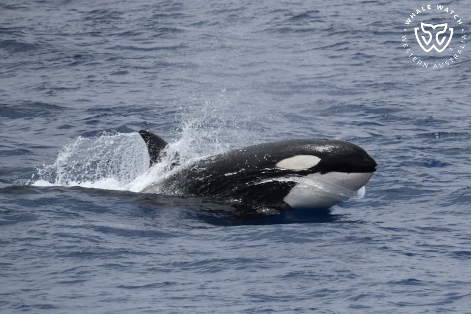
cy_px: 157
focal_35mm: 390
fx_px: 5101
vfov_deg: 3.5
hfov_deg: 5.3
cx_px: 236
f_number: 6
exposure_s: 1/8000
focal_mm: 390
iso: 720
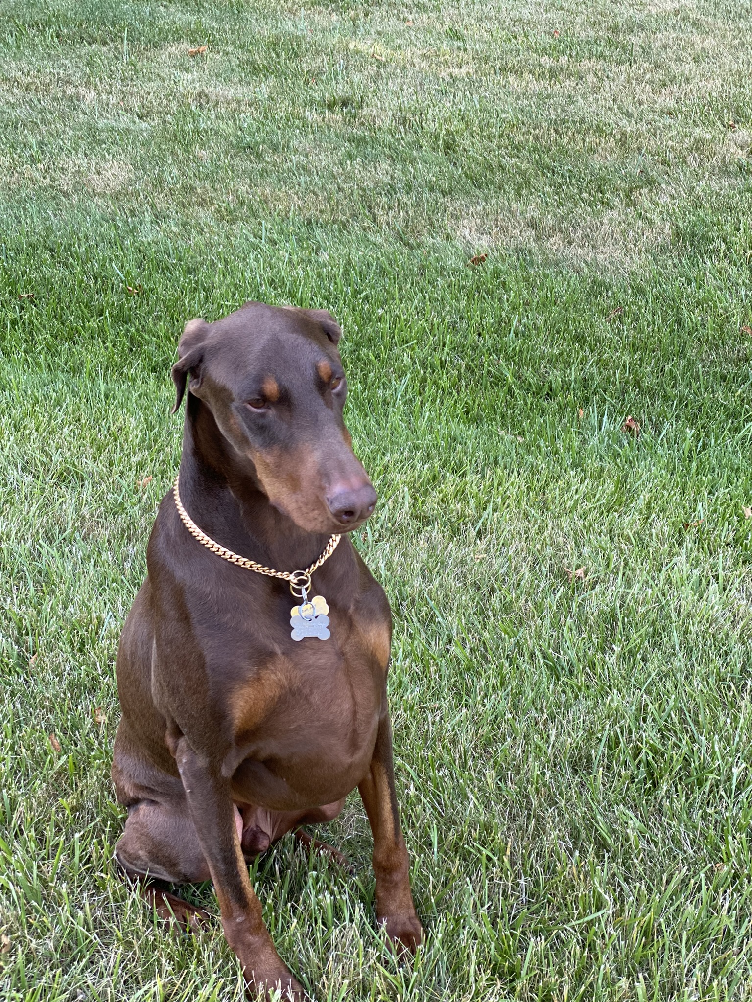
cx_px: 376
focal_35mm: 52
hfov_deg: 28.0
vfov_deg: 36.8
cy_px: 501
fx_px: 1506
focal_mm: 6
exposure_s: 1/114
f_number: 2
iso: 80
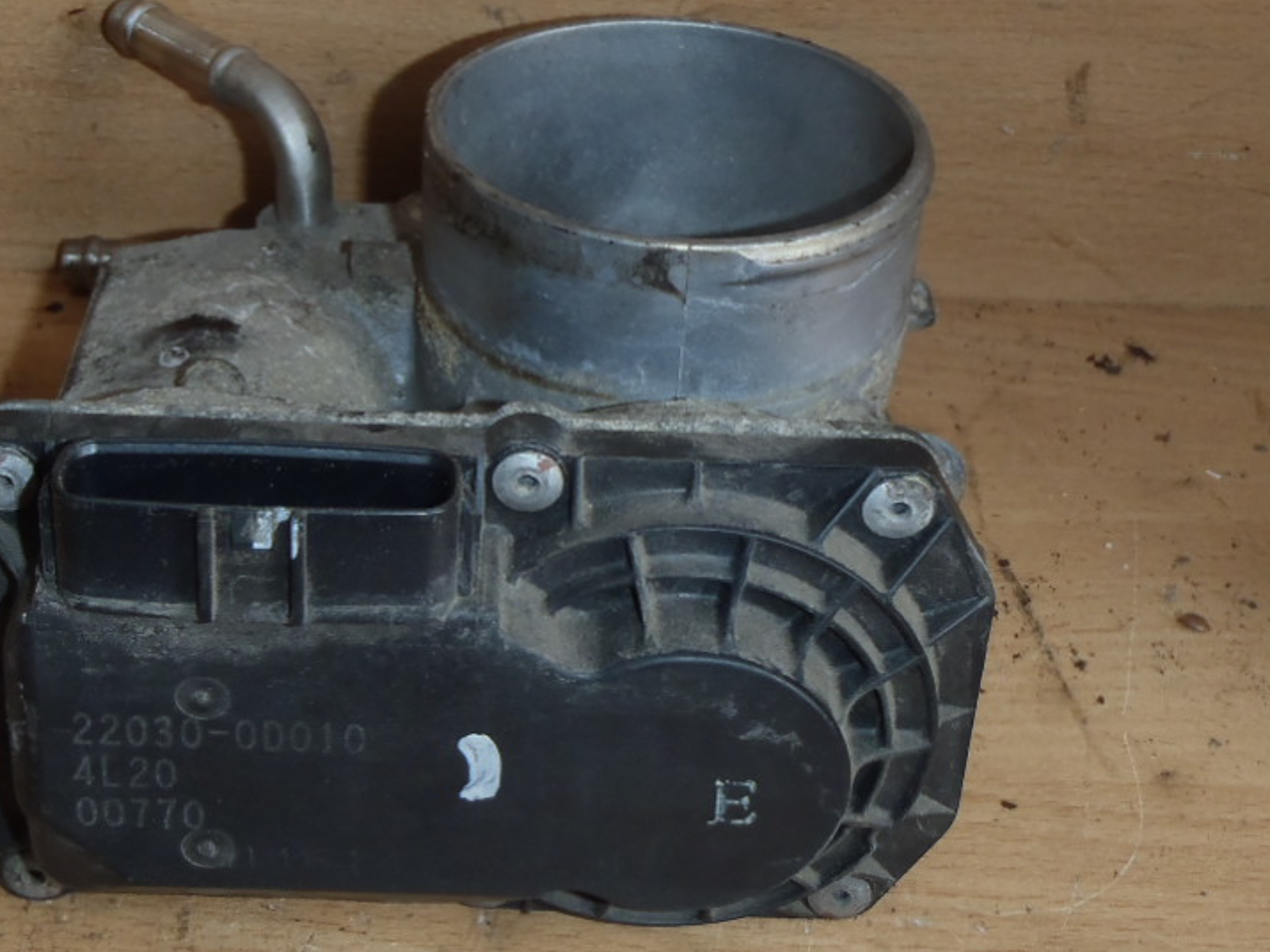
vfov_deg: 21.6
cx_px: 520
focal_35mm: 68
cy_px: 346
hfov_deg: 28.5
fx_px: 2494
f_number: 4.6
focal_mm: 6.83
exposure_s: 1/40
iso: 100
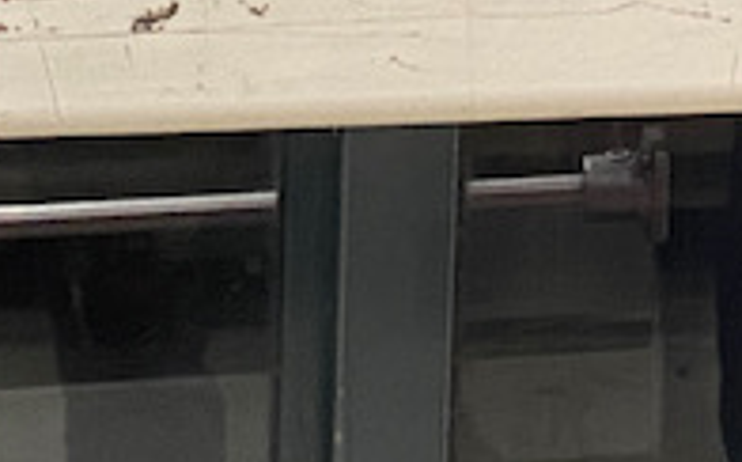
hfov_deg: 11.2
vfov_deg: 6.8
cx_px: 1098
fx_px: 3636
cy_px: -738
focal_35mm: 180
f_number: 1.8
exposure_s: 1/60
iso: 200
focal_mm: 4.25
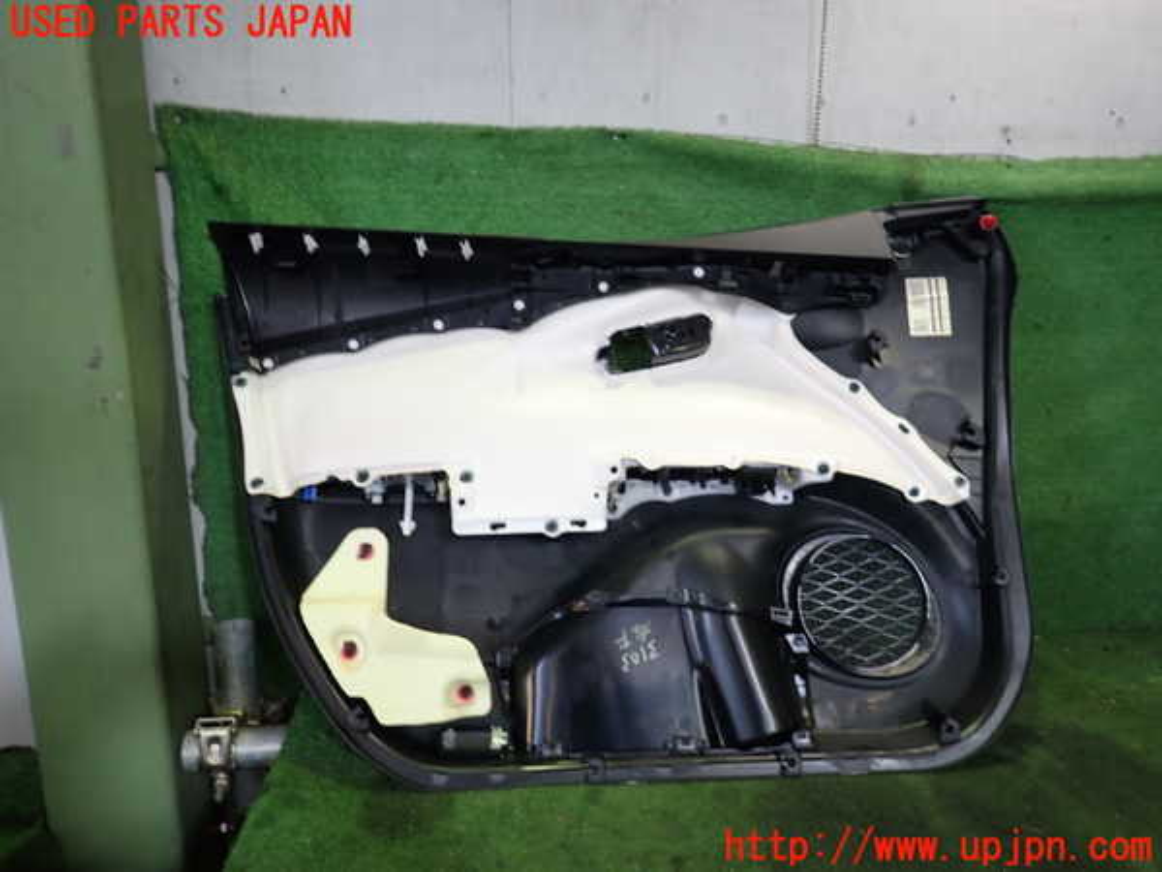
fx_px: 839
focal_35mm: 25
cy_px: 436
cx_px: 581
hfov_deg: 69.4
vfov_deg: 54.9
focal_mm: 4.5
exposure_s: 1/40
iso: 200
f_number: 2
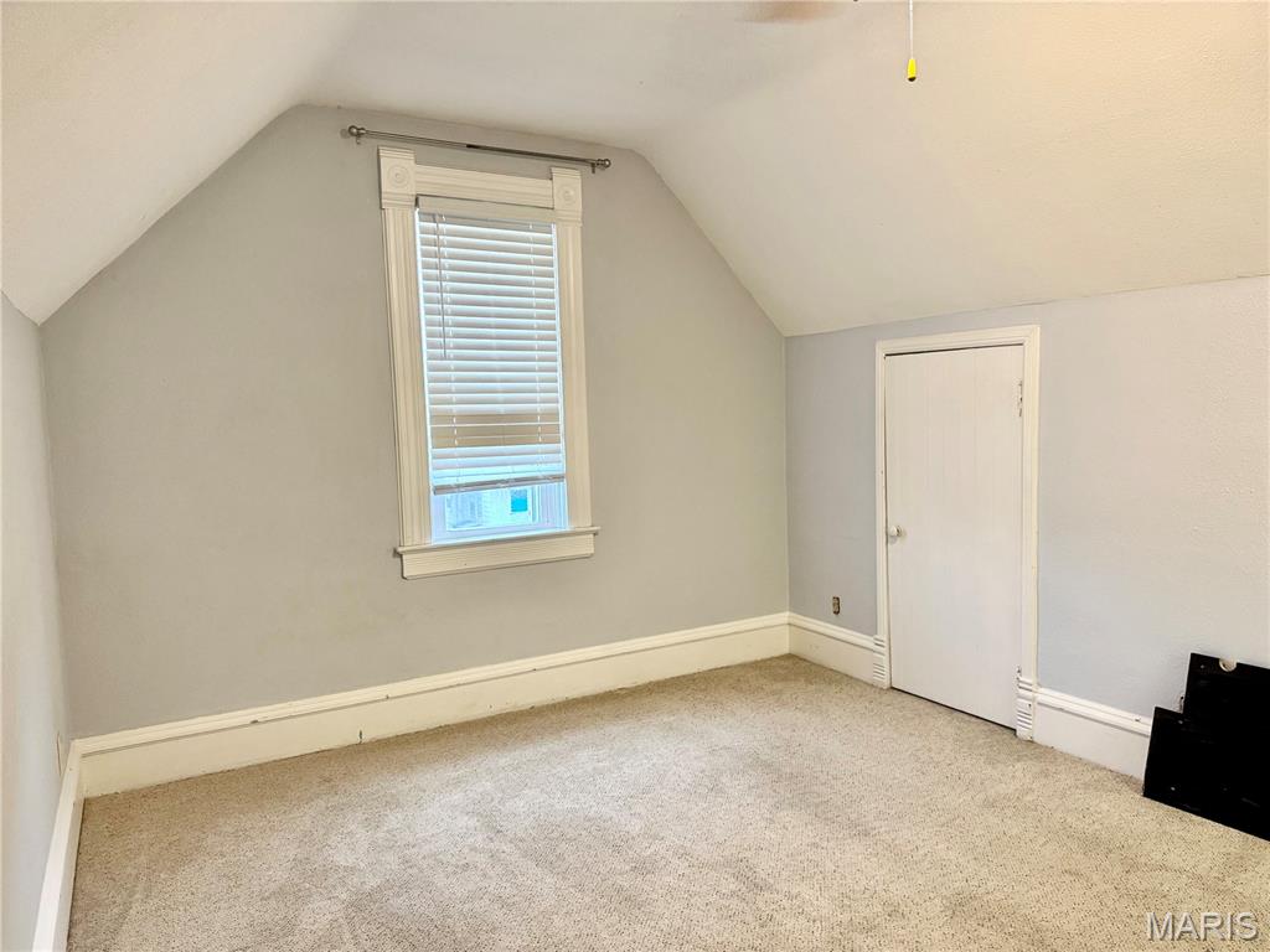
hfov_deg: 71.6
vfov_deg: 56.8
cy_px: 476
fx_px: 881
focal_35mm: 24
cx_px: 635
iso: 400
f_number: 1.78
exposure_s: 1/60
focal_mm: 6.76
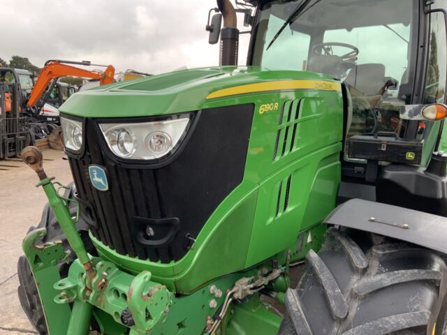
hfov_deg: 61.7
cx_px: 224
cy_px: 168
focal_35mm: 29
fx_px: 374
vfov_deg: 48.2
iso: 32
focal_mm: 3
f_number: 1.8
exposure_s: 1/122
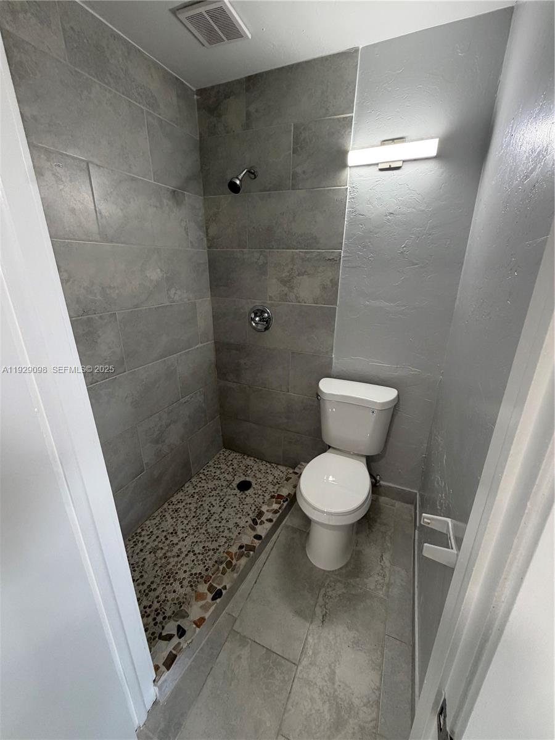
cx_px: 278
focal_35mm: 14
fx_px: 299
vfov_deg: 102.1
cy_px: 370
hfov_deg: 85.7
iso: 200
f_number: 2.2
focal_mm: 2.22
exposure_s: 1/120
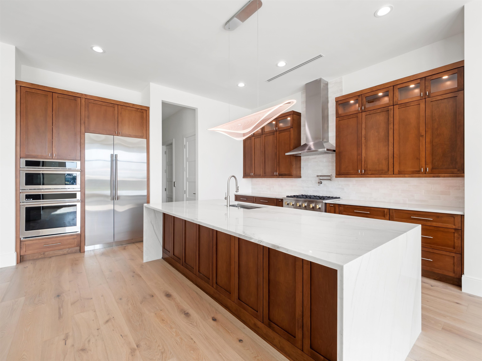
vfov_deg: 78.1
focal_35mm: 16
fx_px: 223
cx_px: 241
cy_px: 180
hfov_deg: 94.5
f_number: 7.1
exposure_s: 1/15
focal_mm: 8
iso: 200
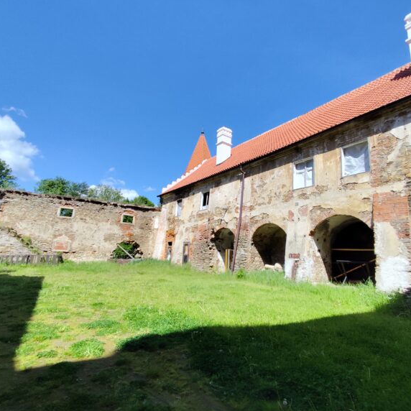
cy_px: 206
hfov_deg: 77.5
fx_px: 255
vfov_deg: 77.7
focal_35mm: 19
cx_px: 226
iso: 50
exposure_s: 1/1748
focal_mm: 1.65
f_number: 2.2
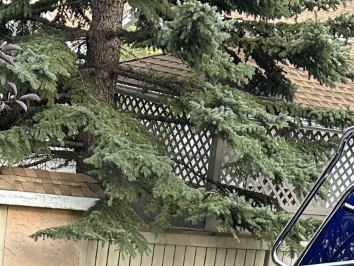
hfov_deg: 15.8
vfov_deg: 11.1
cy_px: 490
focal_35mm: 124
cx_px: 260
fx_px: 1268
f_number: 1.5
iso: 32
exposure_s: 1/129
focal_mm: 5.7
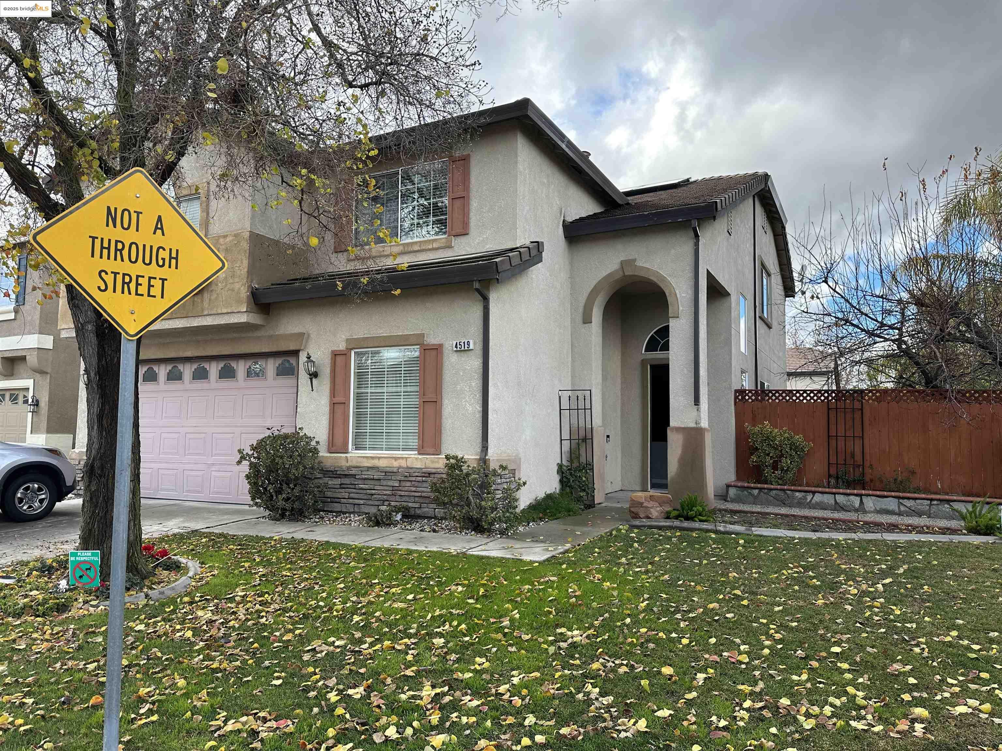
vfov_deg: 56.8
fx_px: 695
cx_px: 501
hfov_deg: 71.6
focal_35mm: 24
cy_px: 376
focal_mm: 6.86
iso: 80
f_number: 1.78
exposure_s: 1/1131
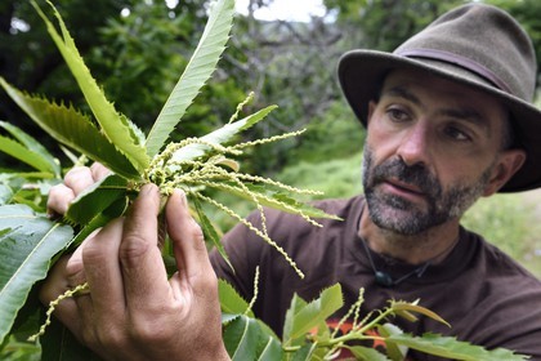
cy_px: 180
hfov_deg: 44.5
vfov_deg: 30.5
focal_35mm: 44
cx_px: 270
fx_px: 661
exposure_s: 1/125
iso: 800
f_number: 9
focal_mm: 44
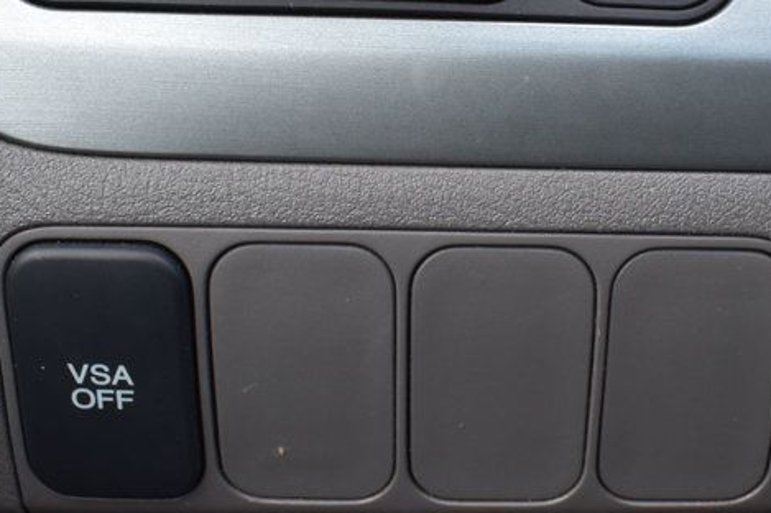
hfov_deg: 33.6
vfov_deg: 22.9
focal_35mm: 59
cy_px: 192
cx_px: 531
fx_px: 1263
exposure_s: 1/125
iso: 400
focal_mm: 18
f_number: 9
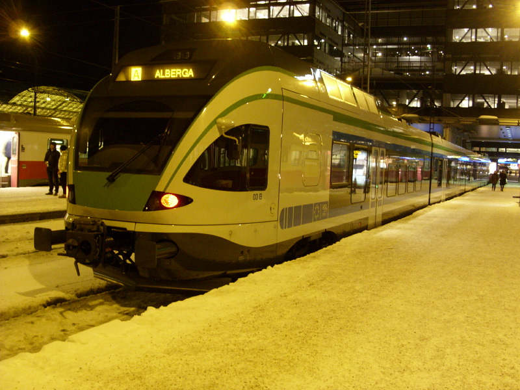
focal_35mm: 38
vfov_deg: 37.7
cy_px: 195
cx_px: 260
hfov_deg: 49.0
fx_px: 571
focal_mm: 6.3
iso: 300
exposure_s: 1/4
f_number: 2.8
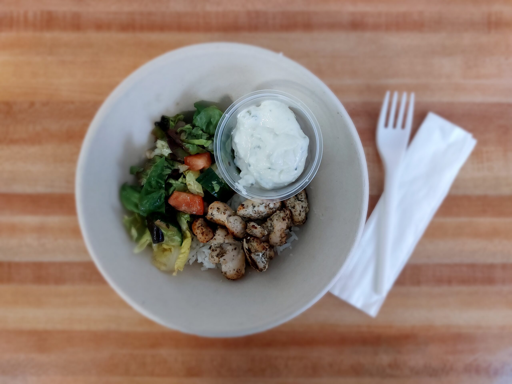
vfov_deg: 56.8
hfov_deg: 71.6
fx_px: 355
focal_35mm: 24
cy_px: 192
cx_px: 256
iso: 250
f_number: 1.8
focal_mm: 5.23
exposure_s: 1/50
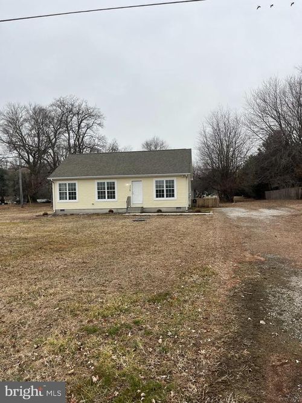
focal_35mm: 26
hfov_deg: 53.0
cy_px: 202
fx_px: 303
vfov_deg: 67.3
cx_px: 151
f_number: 1.6
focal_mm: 5.1
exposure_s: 1/751
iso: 50
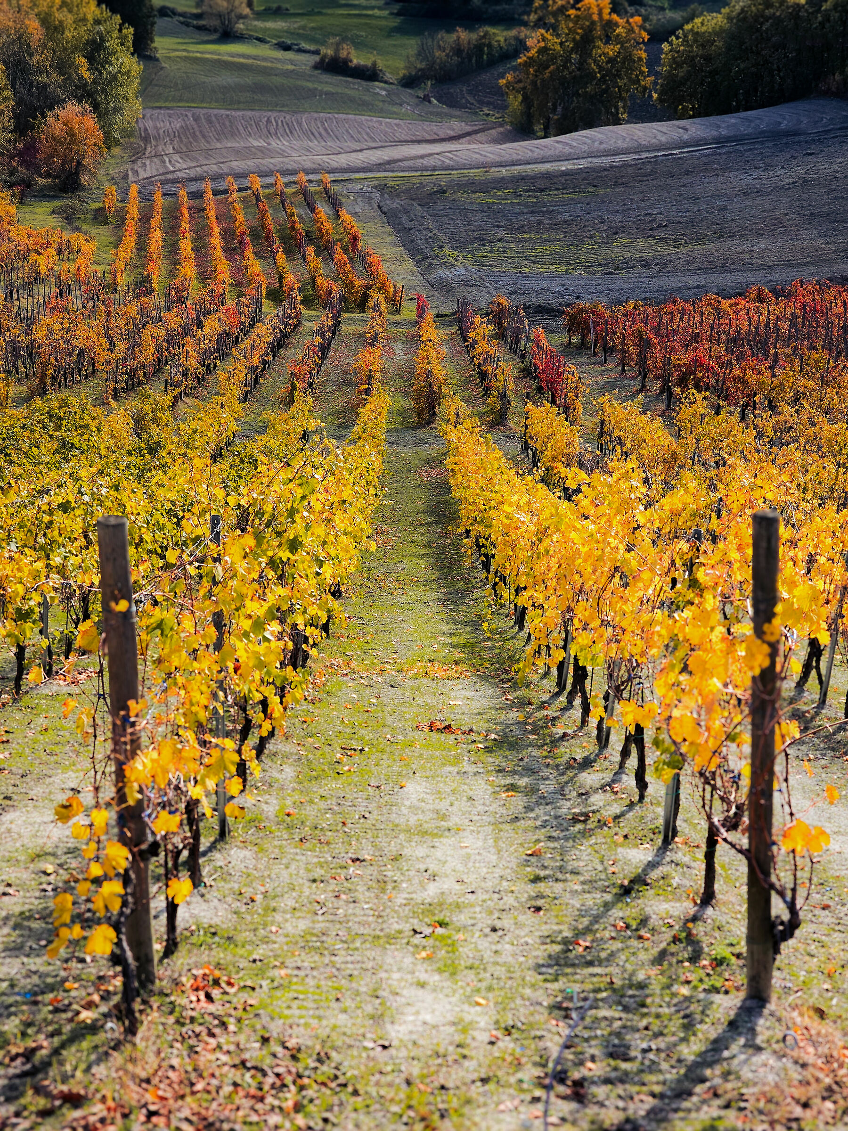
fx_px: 2254
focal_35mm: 69
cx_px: 424
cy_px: 566
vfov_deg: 28.2
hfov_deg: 21.3
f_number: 2.4
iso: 50
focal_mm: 7.9
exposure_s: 1/1250
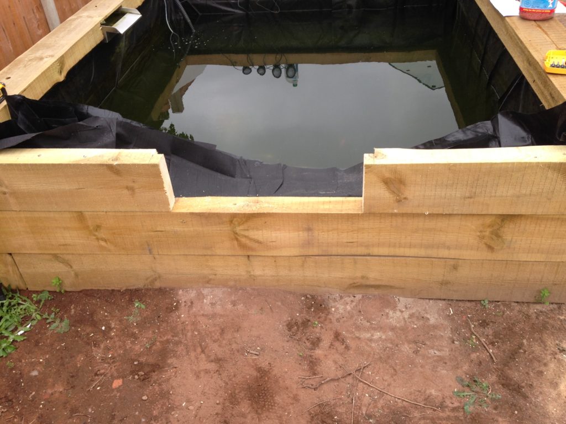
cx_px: 283
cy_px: 212
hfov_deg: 55.4
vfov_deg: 42.9
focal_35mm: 33
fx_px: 540
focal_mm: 4.12
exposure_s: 1/169
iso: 50
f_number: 2.4
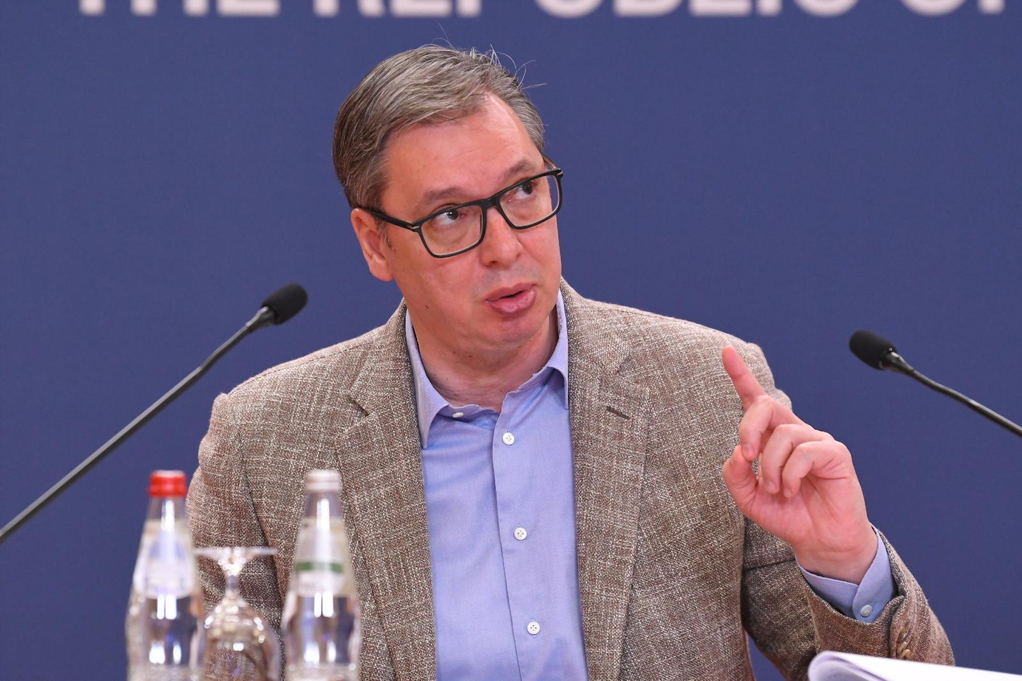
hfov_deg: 10.3
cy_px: 340
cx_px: 511
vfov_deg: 6.9
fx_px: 5678
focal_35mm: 200
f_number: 4
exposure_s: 1/320
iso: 3200
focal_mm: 200
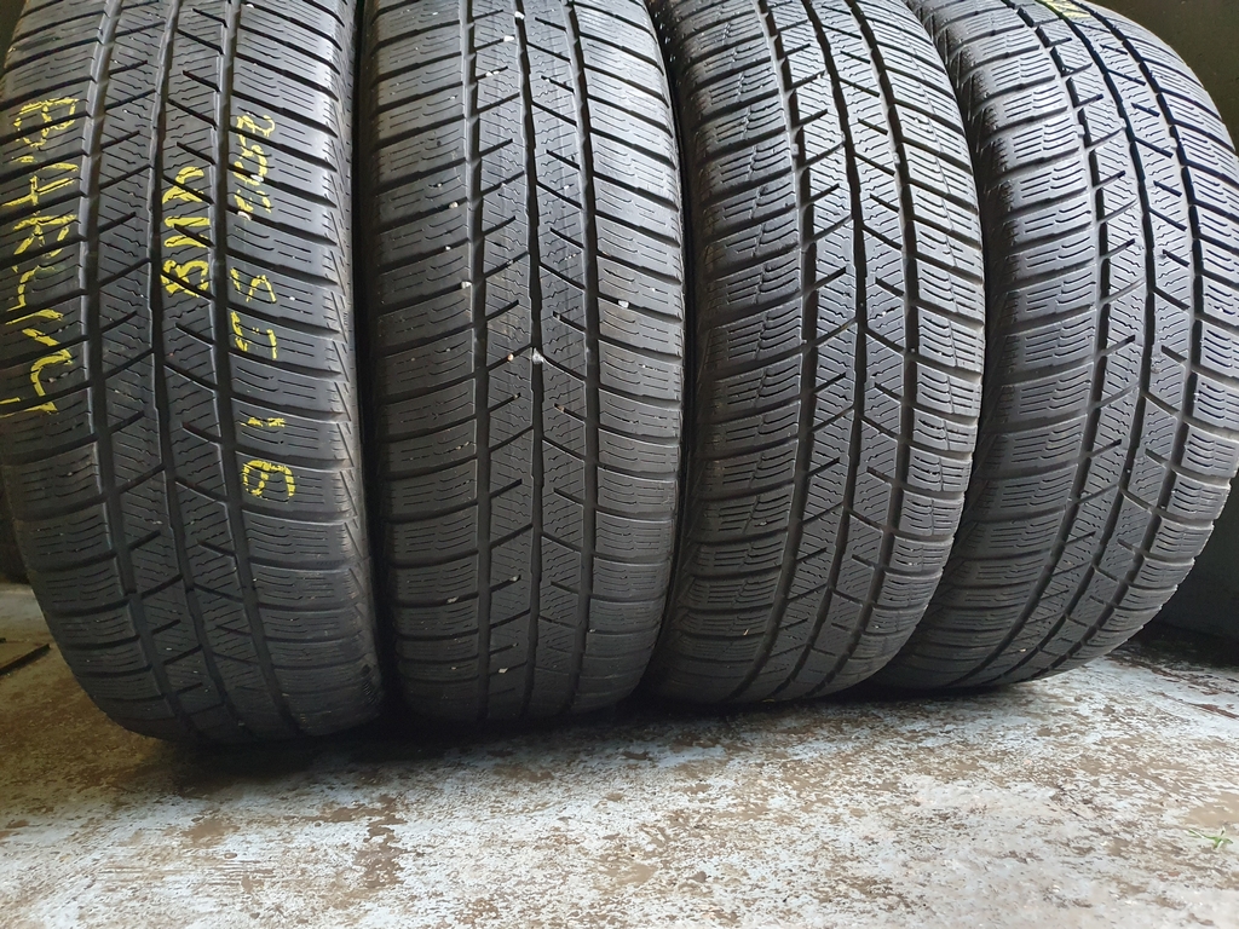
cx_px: 620
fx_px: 931
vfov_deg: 53.1
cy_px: 464
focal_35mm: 26
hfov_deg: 67.3
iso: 400
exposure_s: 1/50
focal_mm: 4.32
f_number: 1.5
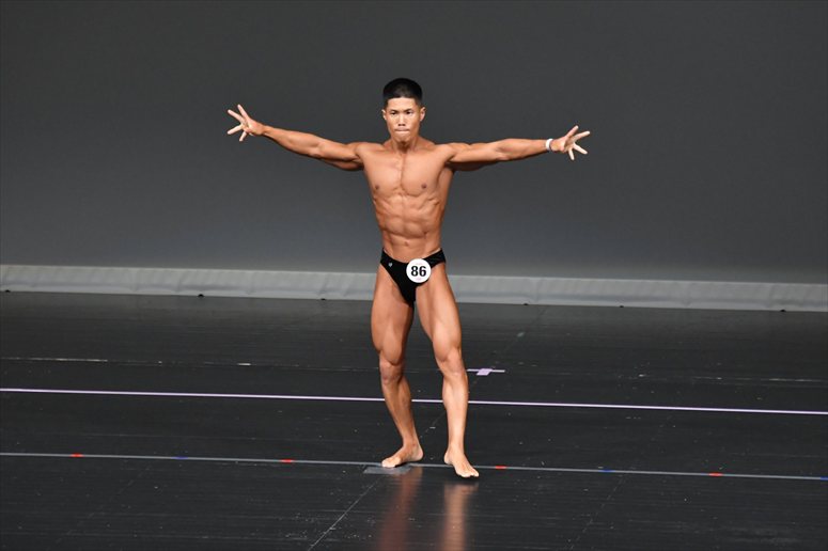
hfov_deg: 6.9
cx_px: 414
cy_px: 276
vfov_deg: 4.6
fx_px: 6897
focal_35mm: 300
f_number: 5.6
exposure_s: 1/400
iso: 4000
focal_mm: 200
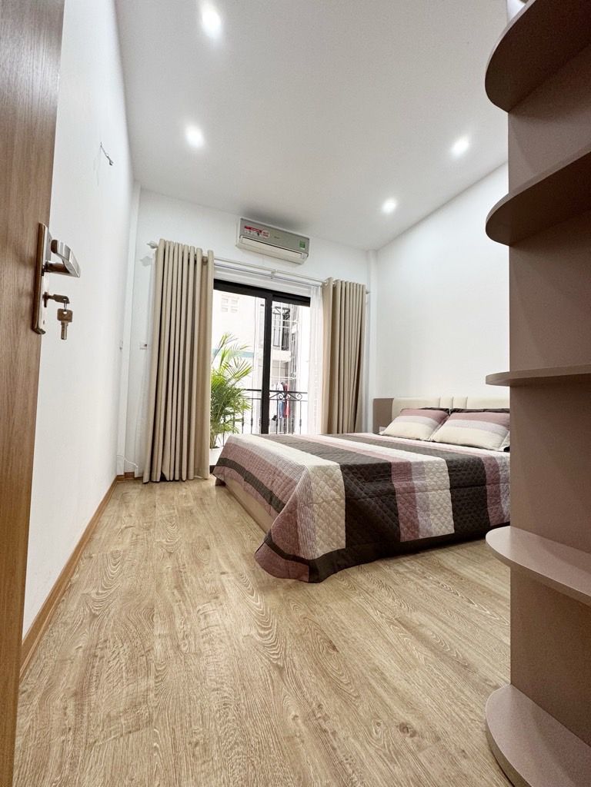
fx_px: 319
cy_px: 394
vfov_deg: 102.1
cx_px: 296
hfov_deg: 85.7
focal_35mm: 14
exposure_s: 1/100
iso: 100
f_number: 2.2
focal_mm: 2.22
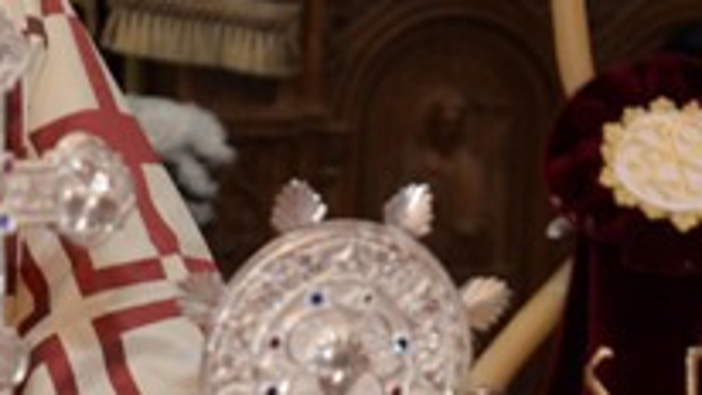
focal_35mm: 303
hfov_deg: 7.0
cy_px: 83
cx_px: -269
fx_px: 5642
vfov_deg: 4.0
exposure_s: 1/100
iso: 640
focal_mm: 62
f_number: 4.5
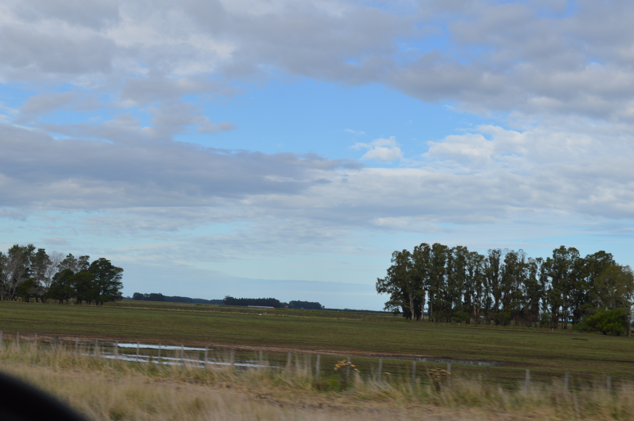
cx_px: 317
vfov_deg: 18.9
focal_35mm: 72
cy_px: 210
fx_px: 1267
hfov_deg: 28.1
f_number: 8
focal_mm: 48
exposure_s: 1/250
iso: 100
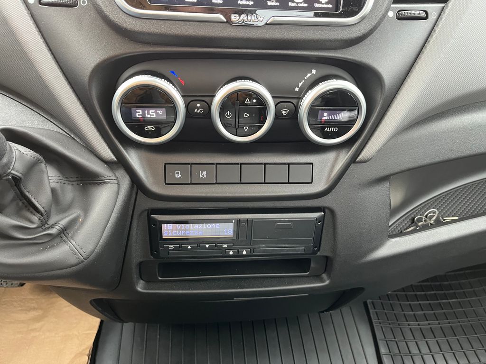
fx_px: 365
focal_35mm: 26
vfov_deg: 53.1
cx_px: 243
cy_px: 182
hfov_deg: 67.3
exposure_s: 1/60
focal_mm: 5.1
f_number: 1.6
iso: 250
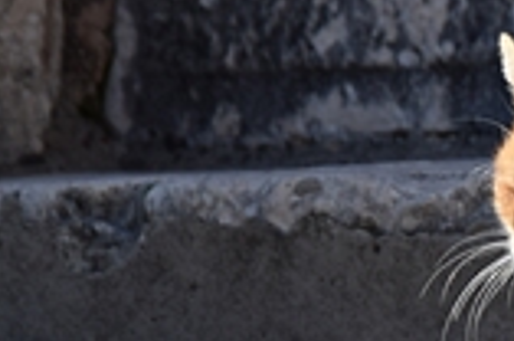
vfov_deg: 1.7
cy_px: 231
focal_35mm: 805
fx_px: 11464
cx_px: 822
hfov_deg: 2.6
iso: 200
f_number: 6.3
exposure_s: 1/640
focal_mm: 105
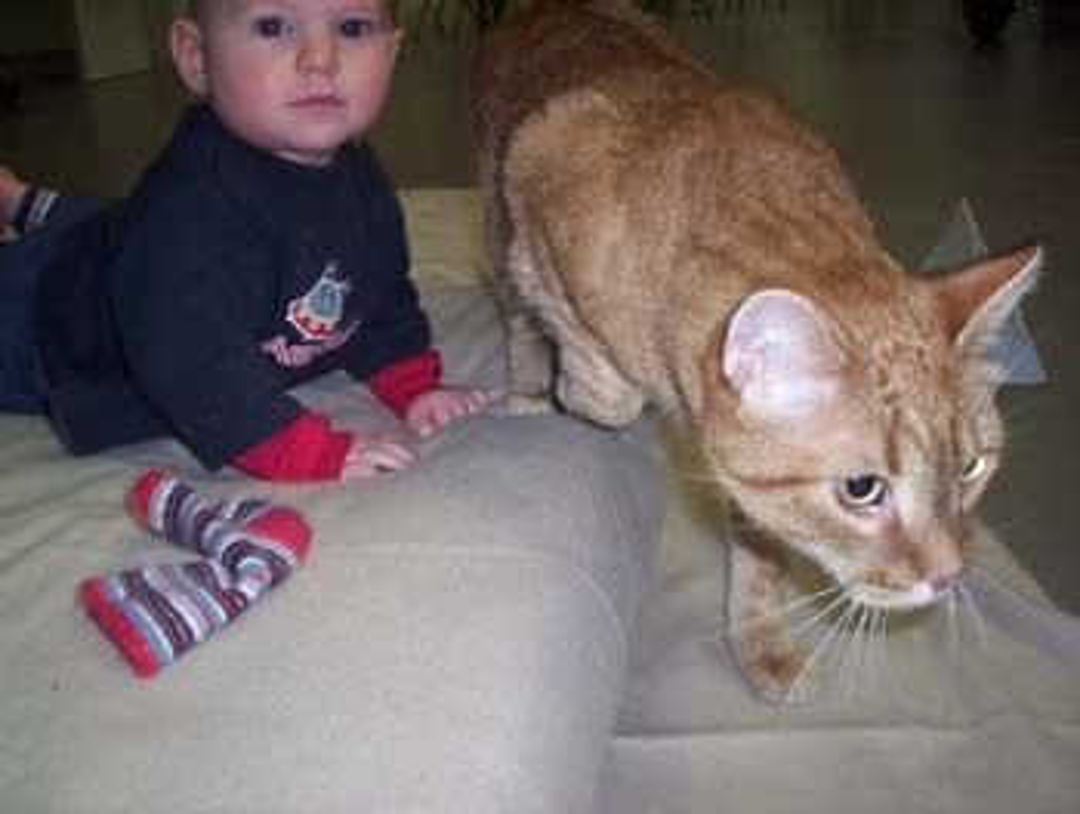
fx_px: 1188
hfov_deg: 48.9
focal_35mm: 38
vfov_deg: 37.8
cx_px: 540
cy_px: 407
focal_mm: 4.99
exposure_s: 1/60
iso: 140
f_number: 4.5
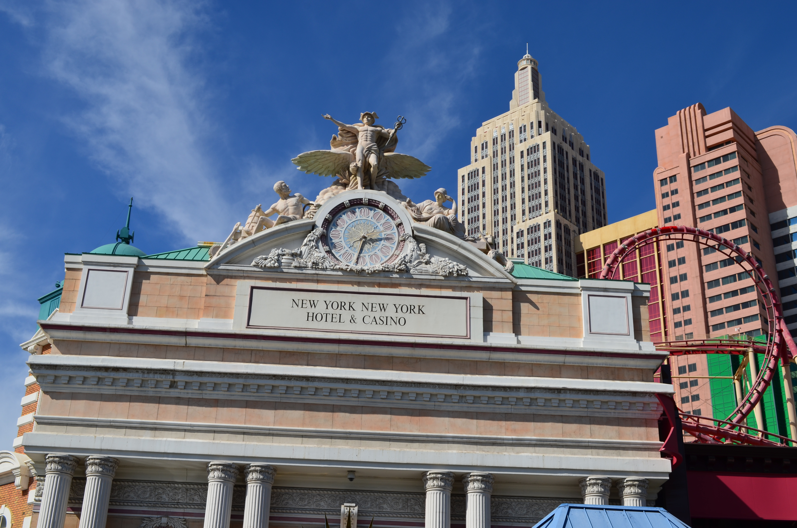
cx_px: 398
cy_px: 264
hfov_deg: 43.7
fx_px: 994
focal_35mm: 45
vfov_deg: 29.7
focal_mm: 30
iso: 100
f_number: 13
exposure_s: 1/200
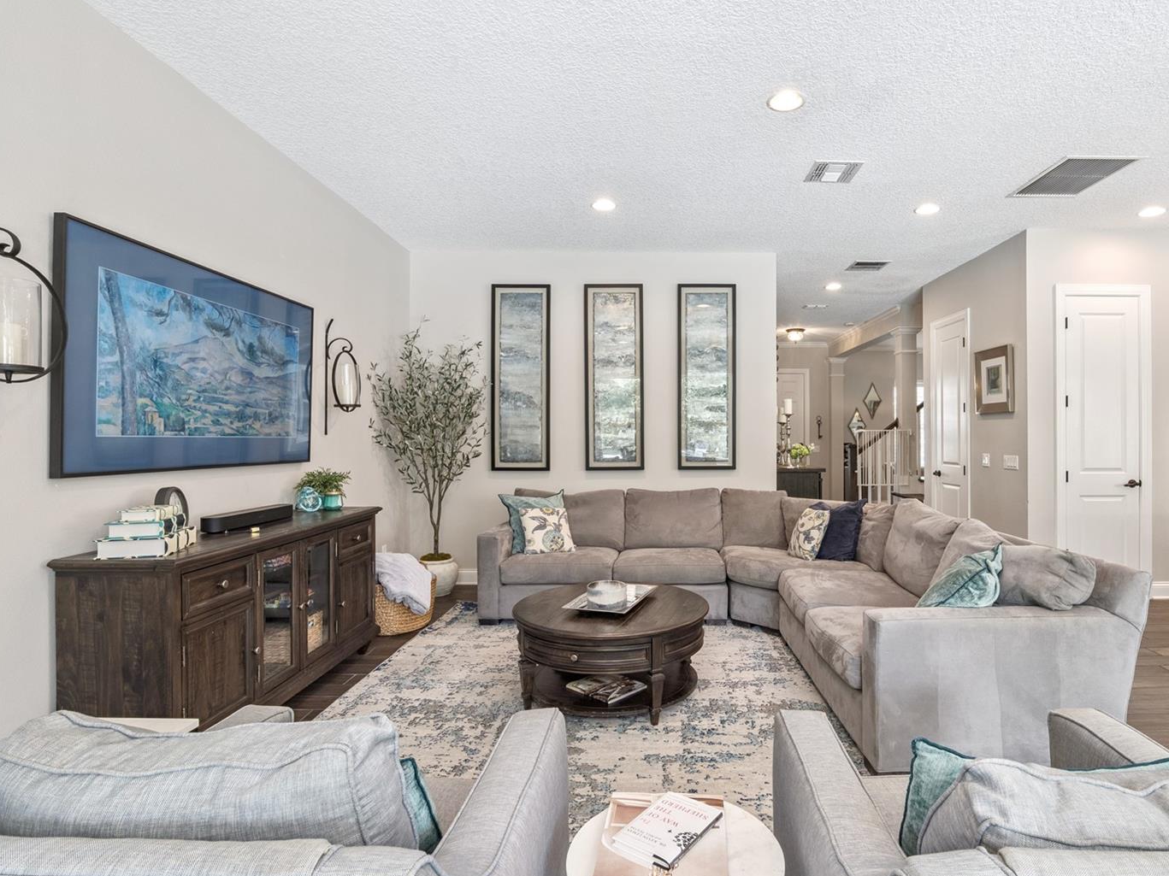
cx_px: 663
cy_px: 435
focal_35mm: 18
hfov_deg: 87.3
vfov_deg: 71.6
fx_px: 608
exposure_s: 1/25
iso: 800
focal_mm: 16
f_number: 10
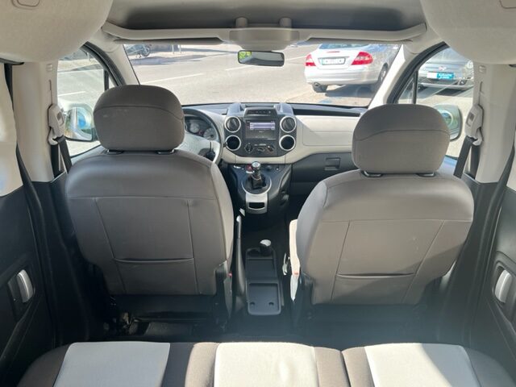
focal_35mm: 26
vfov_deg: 53.1
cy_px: 194
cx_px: 258
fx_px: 388
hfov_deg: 67.3
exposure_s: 1/222
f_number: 1.5
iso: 40
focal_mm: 5.7
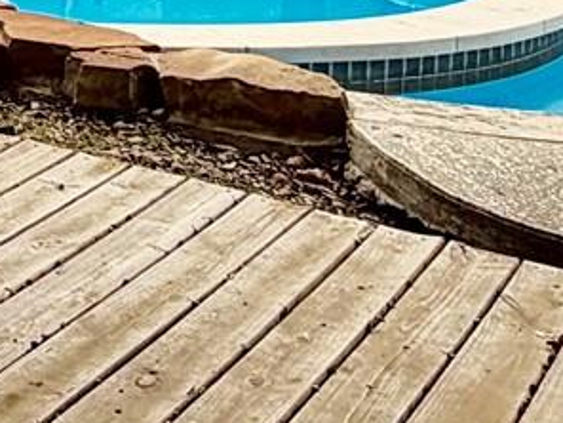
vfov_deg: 13.8
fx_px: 1578
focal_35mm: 97
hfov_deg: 17.8
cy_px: -316
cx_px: -316
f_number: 2.2
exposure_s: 1/770
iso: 25
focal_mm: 2.22
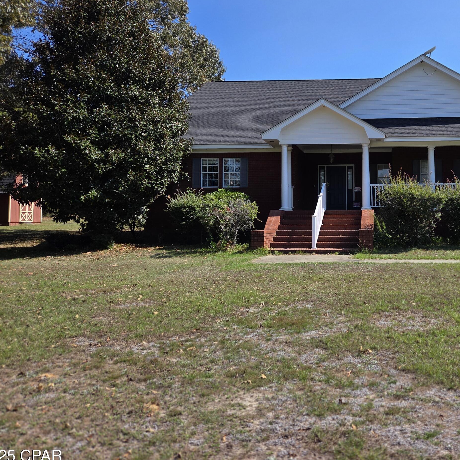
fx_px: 496
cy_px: 201
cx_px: 341
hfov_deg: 48.0
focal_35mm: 33
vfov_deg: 49.6
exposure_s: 1/4187
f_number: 1.8
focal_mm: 5.4
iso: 80
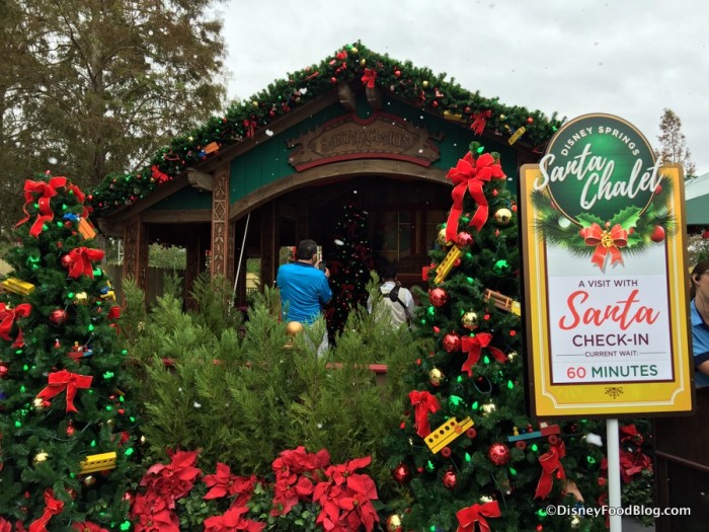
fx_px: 594
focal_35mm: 29
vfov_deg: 48.2
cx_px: 354
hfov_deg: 61.7
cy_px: 266
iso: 25
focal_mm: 4.15
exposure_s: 1/373
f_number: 2.2
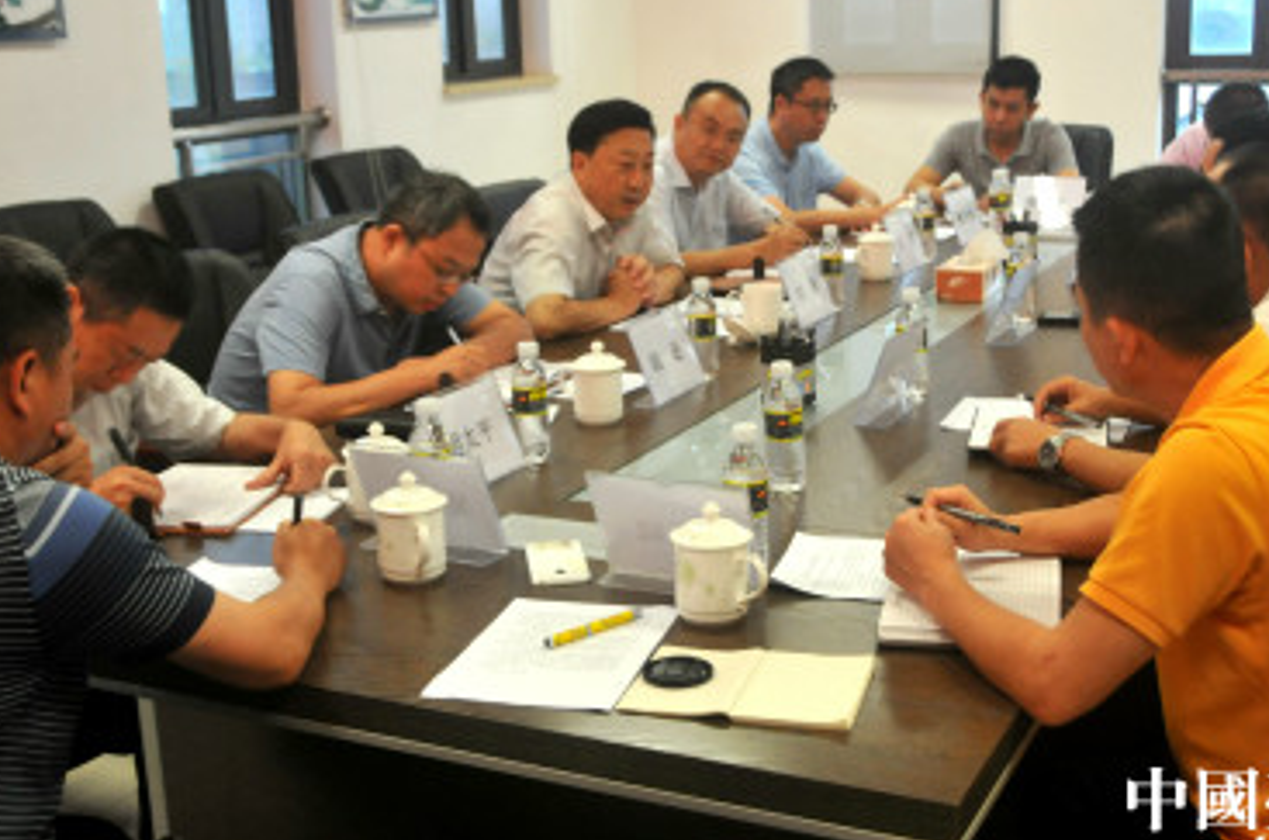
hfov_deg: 43.7
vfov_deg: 29.7
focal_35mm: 45
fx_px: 1583
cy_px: 363
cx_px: 671
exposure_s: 1/80
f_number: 4.5
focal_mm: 22
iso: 800
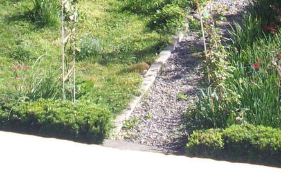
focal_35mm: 141
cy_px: -141
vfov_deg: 9.3
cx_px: 187
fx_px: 1100
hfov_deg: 14.5
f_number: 2.8
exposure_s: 1/620
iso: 80
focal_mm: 6.2
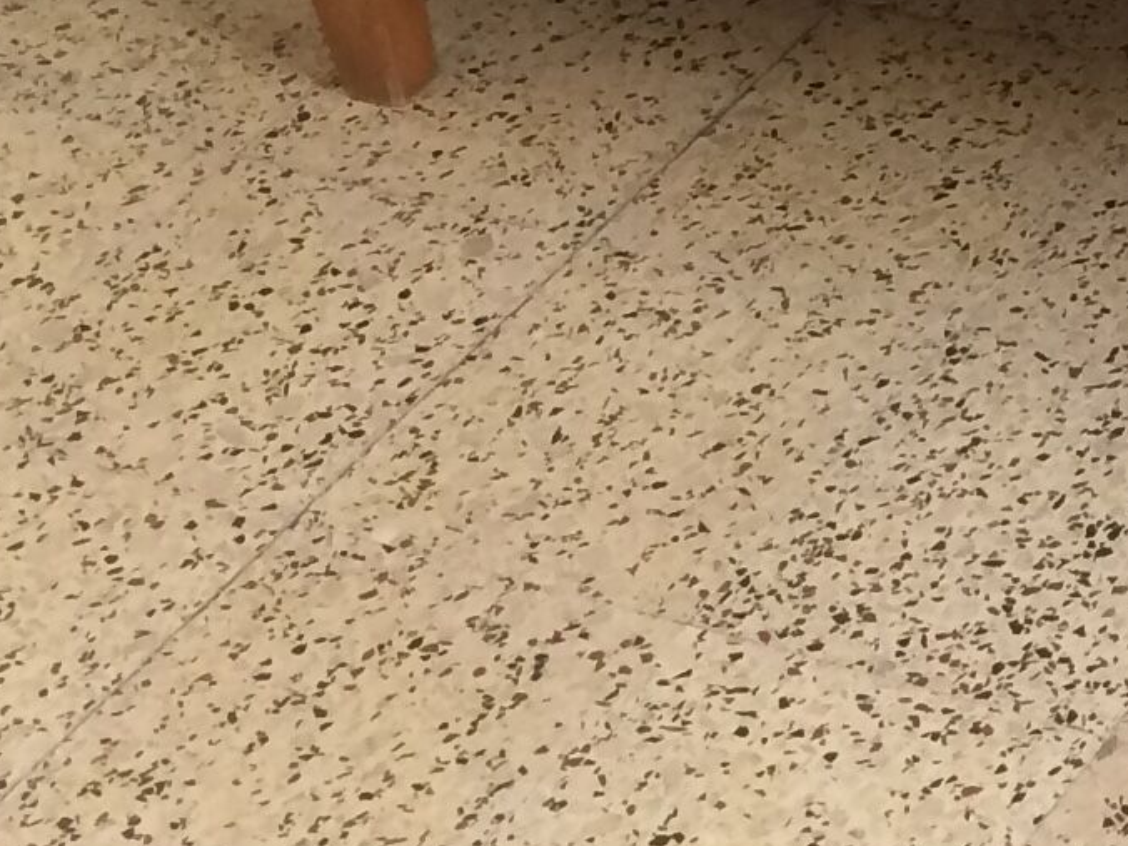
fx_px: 4562
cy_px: -319
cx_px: 2034
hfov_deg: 12.8
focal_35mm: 140
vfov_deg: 10.3
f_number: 2.2
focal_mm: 4.15
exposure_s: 1/33
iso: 50
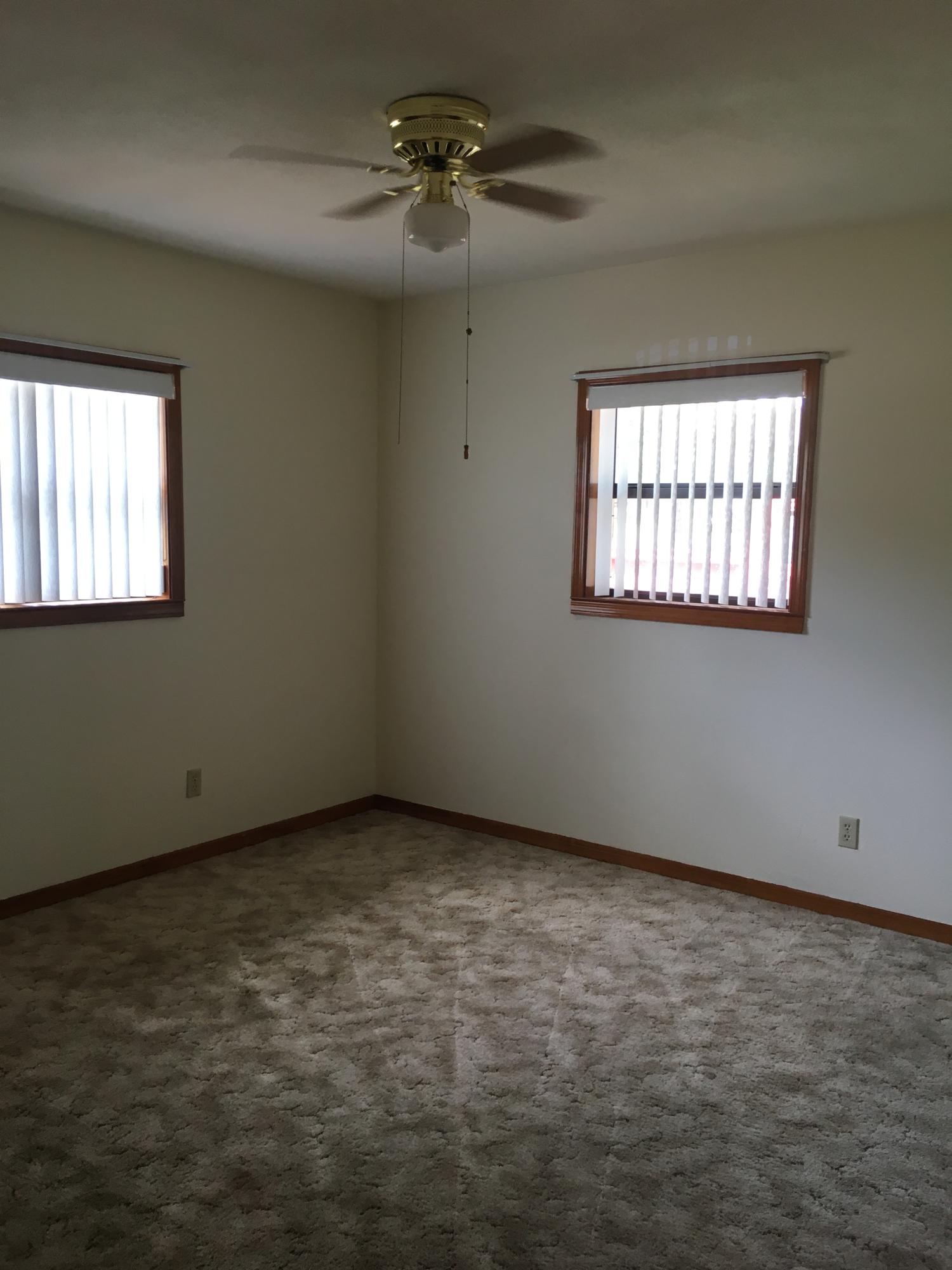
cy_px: 635
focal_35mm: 29
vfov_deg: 61.7
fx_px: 1063
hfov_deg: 48.2
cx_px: 476
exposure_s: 1/30
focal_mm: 4.15
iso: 50
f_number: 2.2
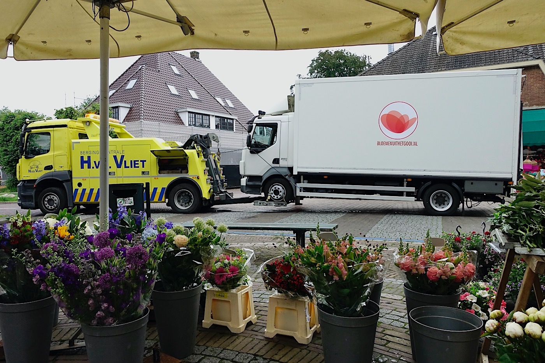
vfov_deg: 53.1
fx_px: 363
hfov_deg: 73.8
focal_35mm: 24
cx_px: 272
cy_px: 182
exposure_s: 1/2000
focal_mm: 8.8
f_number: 3.5
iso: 500
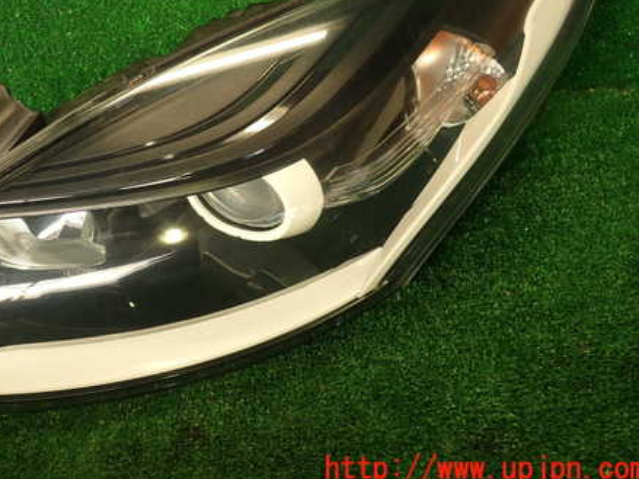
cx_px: 217
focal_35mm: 41
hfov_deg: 45.2
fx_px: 757
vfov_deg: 34.8
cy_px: 160
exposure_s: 1/60
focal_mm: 5.4
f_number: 2.3
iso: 125
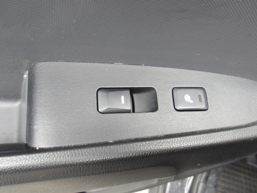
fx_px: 200
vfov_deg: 51.4
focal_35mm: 27
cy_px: 96
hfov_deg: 65.3
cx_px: 128
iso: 289
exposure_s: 1/15
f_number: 3
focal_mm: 4.9
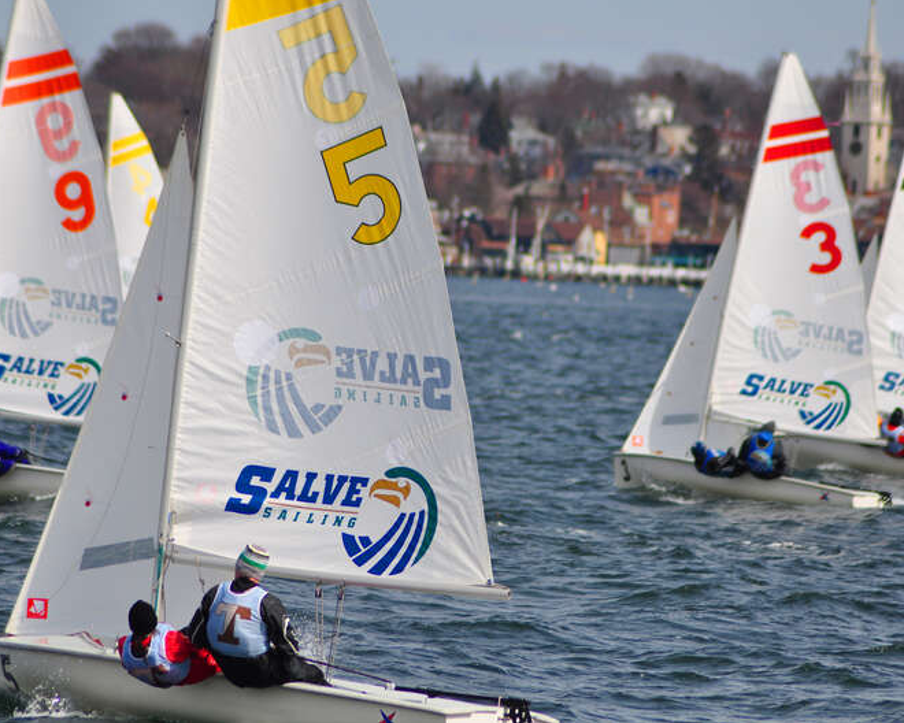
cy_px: 361
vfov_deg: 3.6
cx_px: 455
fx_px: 11398
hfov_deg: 4.5
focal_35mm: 426
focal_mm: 250
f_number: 5
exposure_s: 1/1600
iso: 200
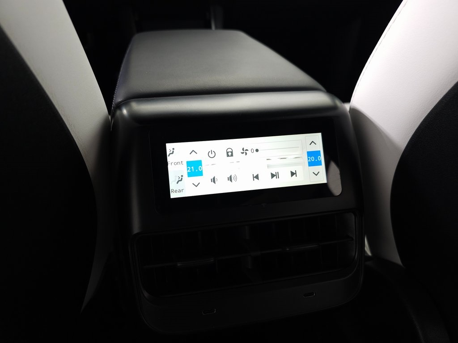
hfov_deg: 73.9
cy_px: 172
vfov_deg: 58.9
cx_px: 229
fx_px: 304
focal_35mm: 23
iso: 100
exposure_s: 1/60
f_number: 1.7
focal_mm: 6.3
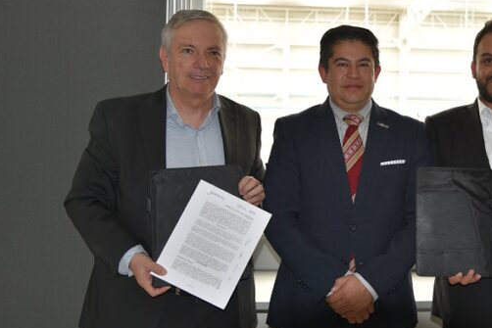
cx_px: 371
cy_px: 140
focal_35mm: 49
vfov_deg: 27.5
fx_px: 670
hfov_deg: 39.2
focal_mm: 32
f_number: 4
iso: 400
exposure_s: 1/60
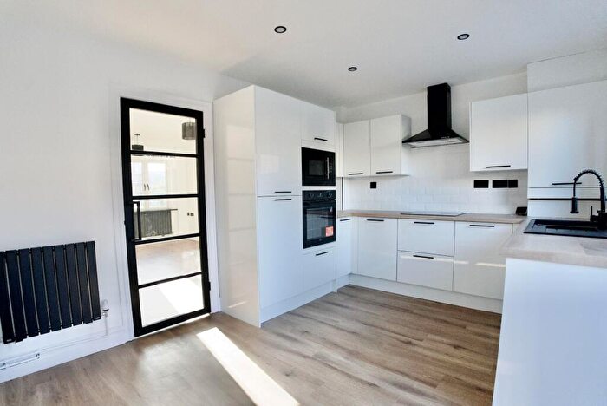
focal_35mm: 16
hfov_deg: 94.9
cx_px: 304
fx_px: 278
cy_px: 203
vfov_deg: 72.2
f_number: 7.1
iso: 4000
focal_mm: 16.5
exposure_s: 1/500
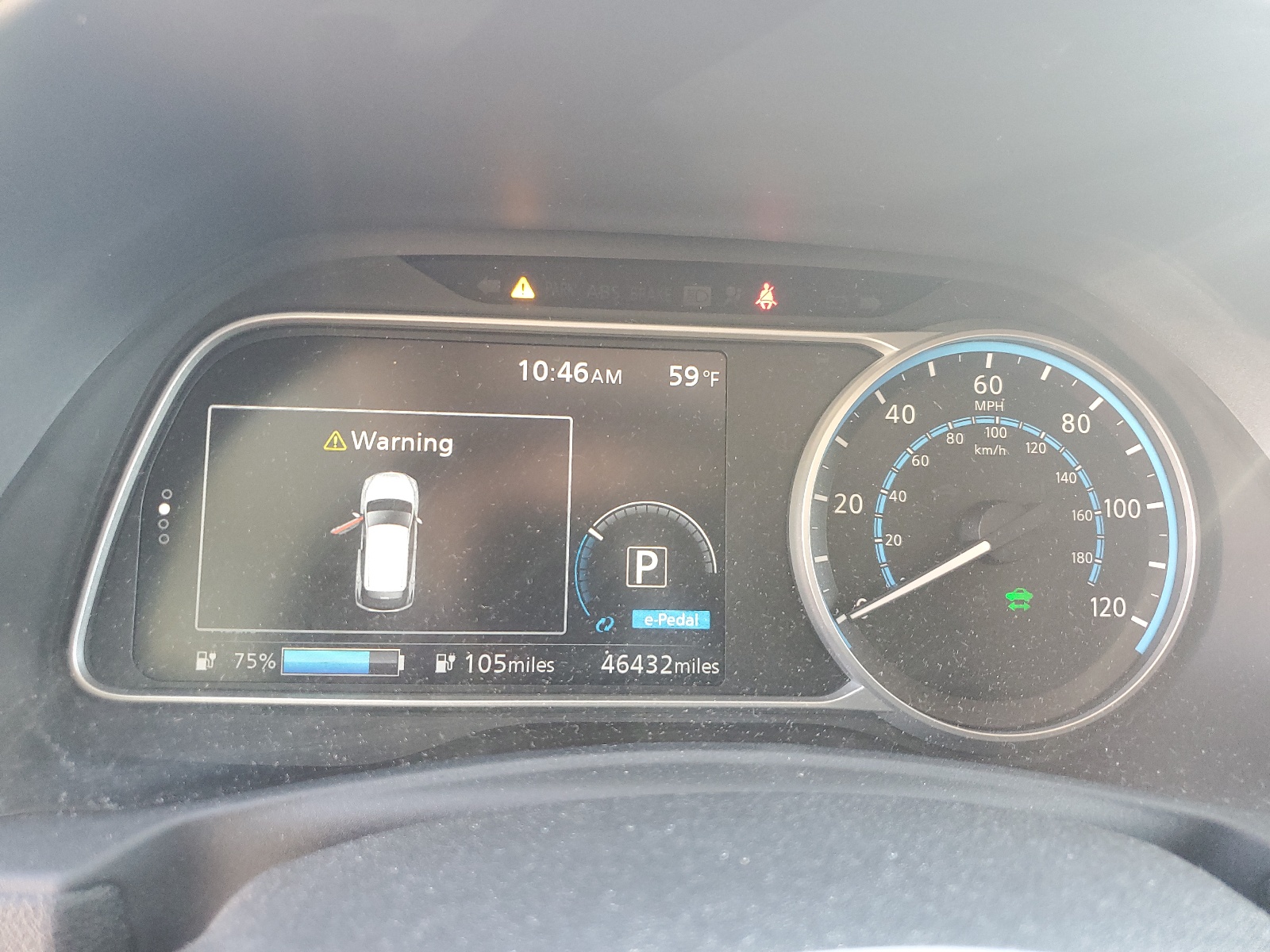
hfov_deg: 67.3
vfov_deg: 53.1
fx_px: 954
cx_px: 635
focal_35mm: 26
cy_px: 476
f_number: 1.5
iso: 163
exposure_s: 1/60.2
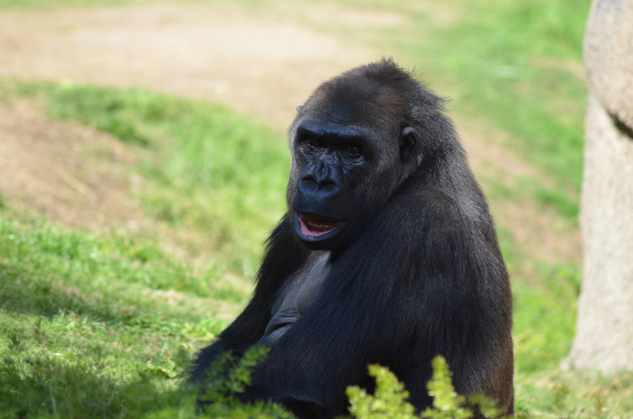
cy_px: 210
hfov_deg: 6.3
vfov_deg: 4.1
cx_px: 316
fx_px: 5791
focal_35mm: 330
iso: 560
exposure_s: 1/1000
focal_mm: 220
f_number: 4.8
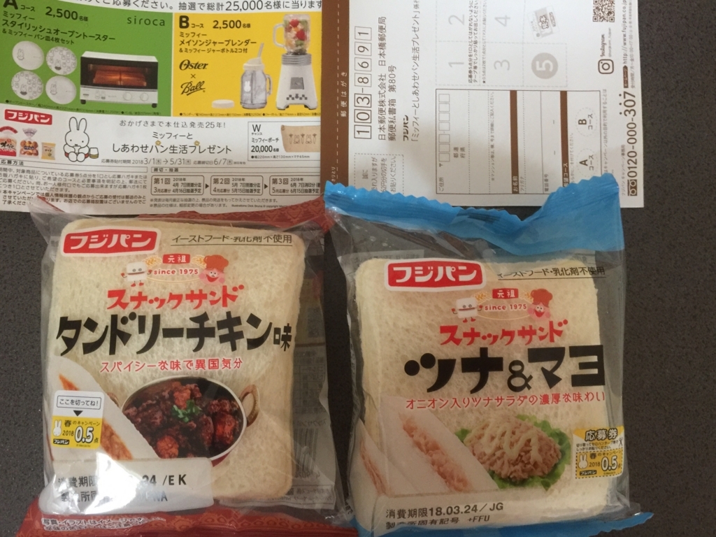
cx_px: 358
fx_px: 600
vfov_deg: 48.2
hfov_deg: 61.7
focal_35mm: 29
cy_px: 268
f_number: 2.2
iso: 125
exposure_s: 1/10
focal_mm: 4.15
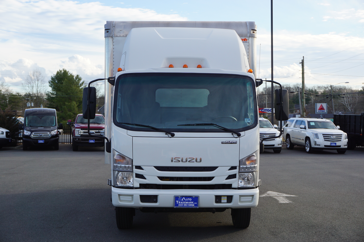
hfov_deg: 37.9
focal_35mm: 52
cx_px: 182
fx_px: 530
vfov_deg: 25.7
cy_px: 121
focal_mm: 35
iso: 100
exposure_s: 1/100
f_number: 8
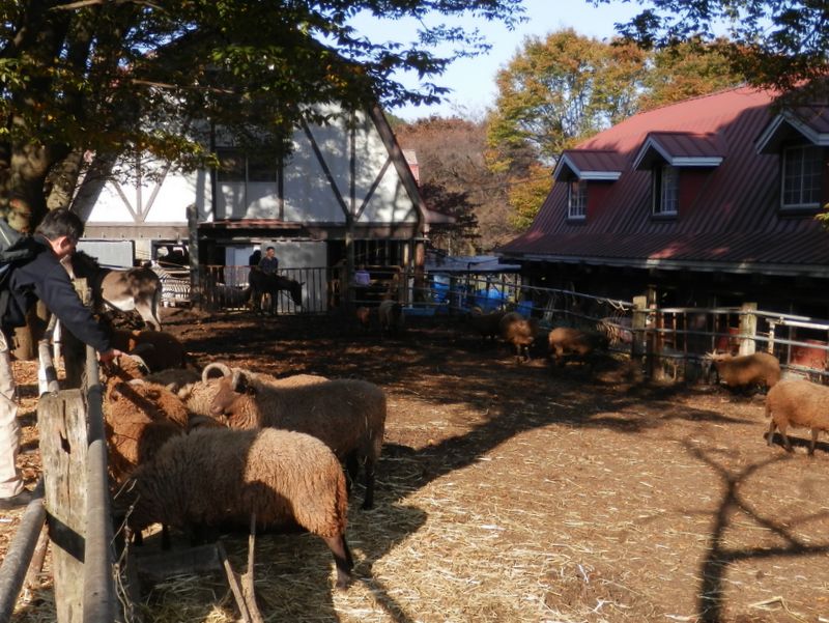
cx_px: 414
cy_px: 312
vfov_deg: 36.0
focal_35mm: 40
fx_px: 959
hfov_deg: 46.8
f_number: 3.7
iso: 80
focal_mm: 7.3
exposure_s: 1/320
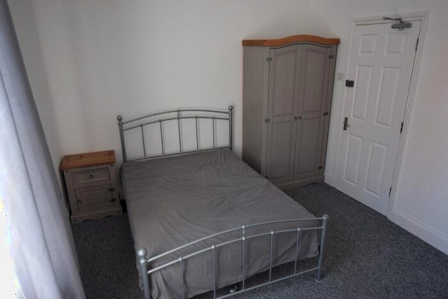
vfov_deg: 50.4
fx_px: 317
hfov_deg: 70.4
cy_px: 150
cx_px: 224
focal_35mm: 26
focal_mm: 17
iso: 400
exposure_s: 1/80
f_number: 4.5
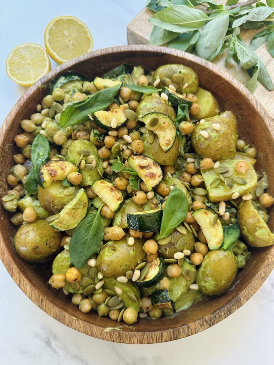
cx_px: 137
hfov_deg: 56.8
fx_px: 253
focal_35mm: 24
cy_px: 182
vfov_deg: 71.6
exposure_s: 1/99
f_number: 1.78
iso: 250
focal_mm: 6.86
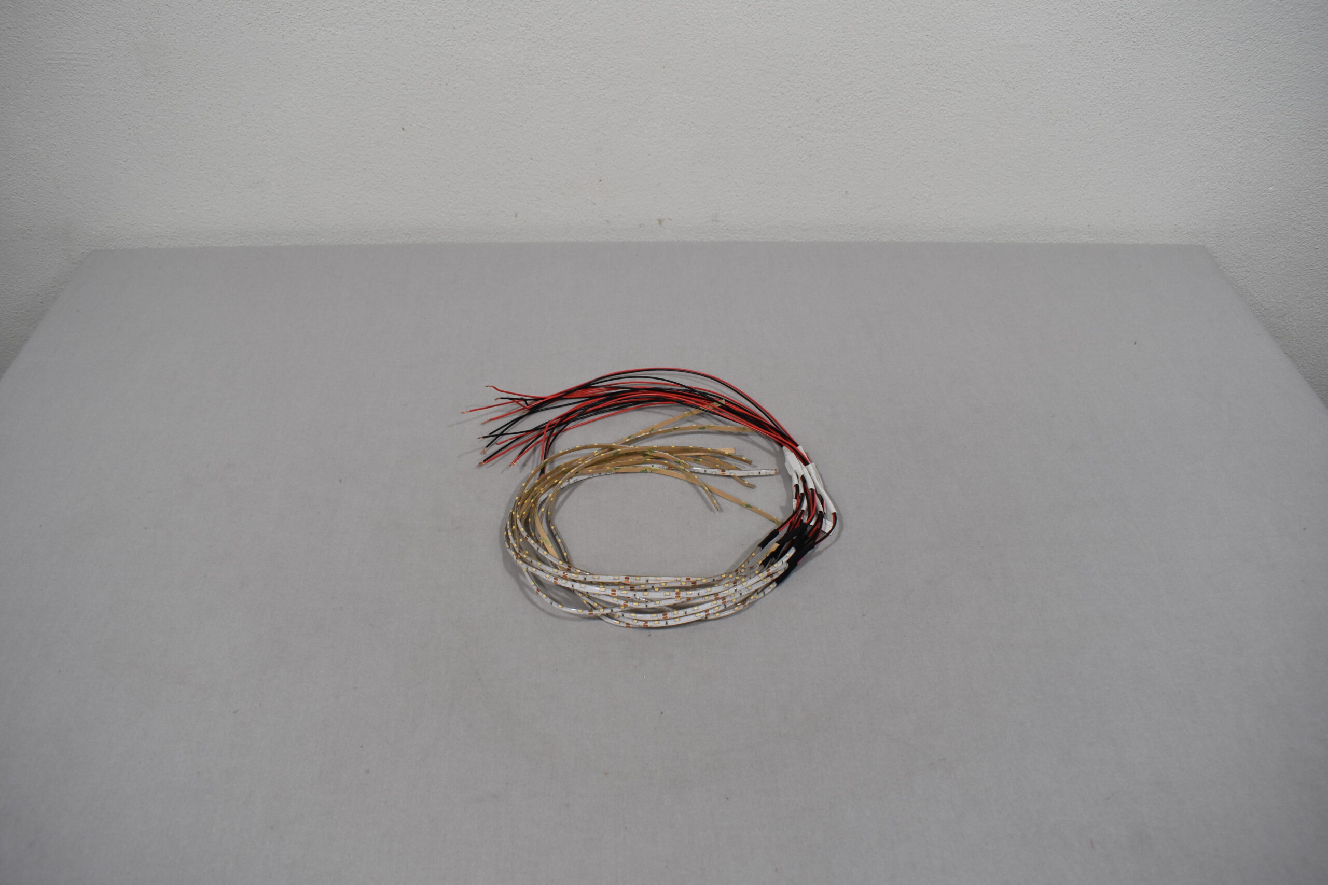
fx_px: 996
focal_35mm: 27
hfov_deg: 67.4
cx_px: 664
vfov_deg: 47.9
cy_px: 442
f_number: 5.6
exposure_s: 1/125
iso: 400
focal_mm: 18
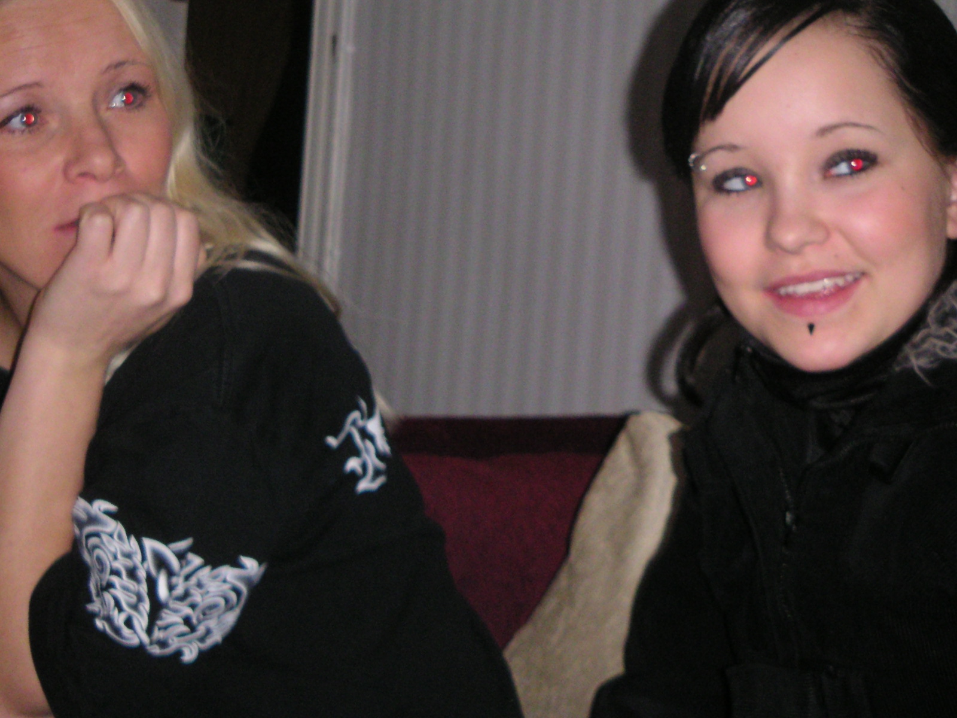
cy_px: 359
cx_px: 478
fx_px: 3069
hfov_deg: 17.7
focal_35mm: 111
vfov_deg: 13.3
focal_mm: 14.4
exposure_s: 1/111
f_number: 3.7
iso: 200
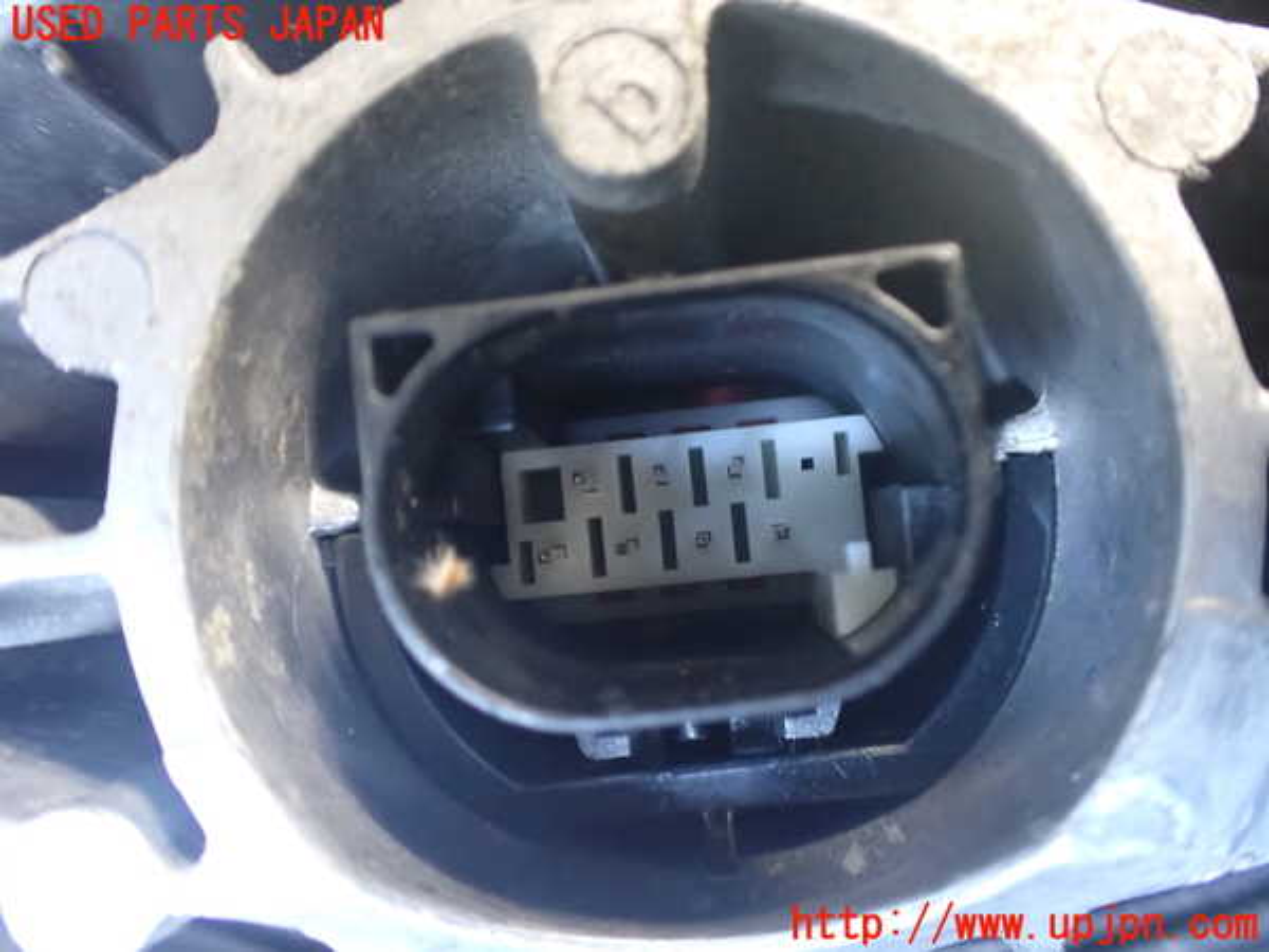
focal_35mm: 30
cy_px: 476
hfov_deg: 60.0
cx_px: 634
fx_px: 1100
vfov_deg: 46.8
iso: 1250
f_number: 2.3
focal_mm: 5.4
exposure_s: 1/30
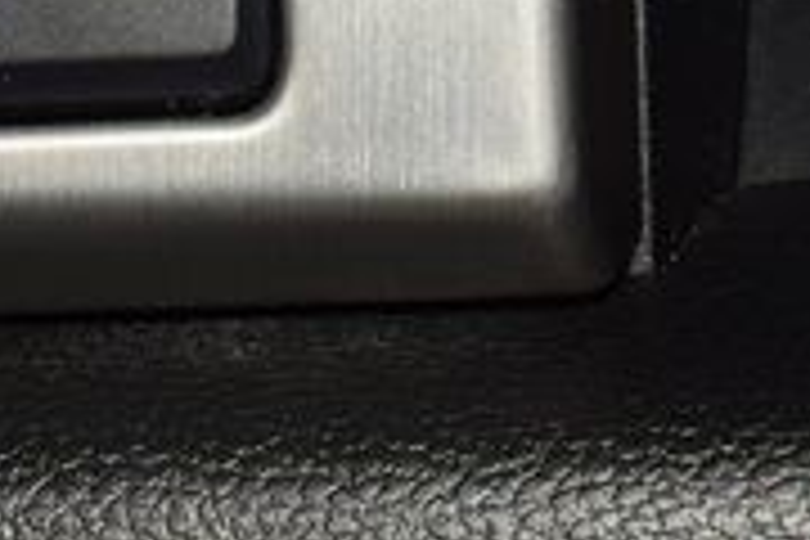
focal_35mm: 373
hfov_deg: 5.5
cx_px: 90
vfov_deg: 3.7
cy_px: 862
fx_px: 8392
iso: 100
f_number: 8
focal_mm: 70
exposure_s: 1/125
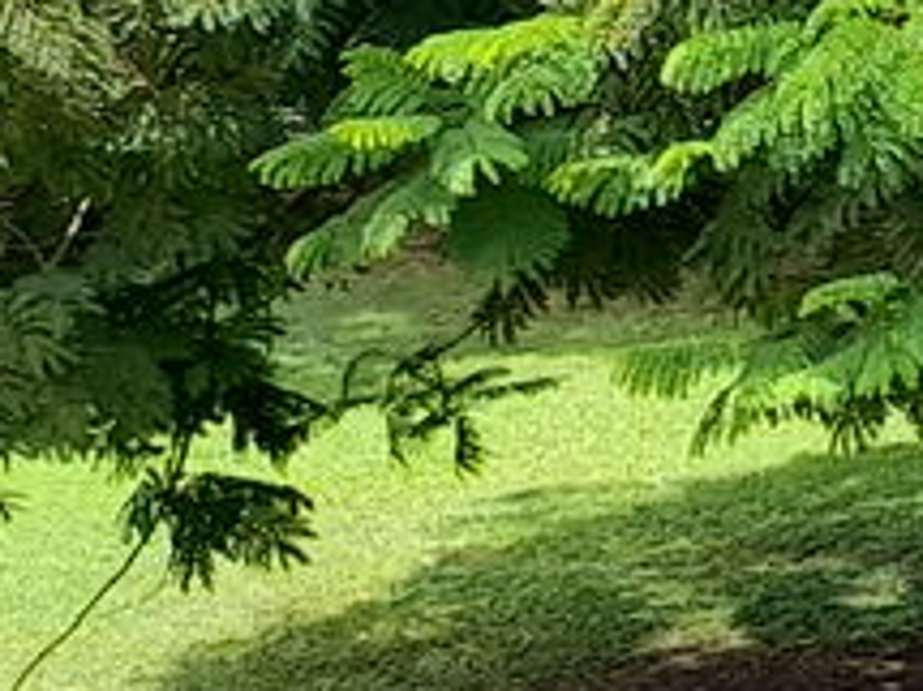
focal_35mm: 186
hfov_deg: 7.9
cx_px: 3379
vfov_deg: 8.0
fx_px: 4957
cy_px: 94
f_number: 2
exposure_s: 1/154
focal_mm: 4.6
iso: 20
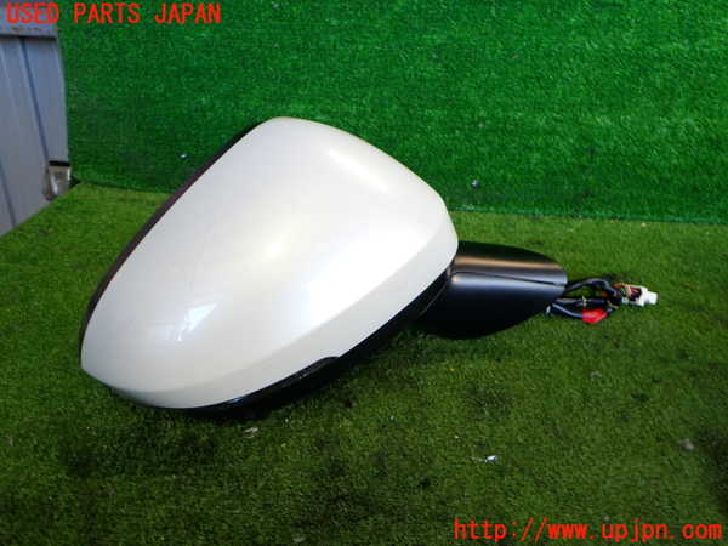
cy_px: 273
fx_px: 631
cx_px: 364
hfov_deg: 60.0
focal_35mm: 30
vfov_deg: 46.8
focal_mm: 5.4
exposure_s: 1/80
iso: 200
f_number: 2.3
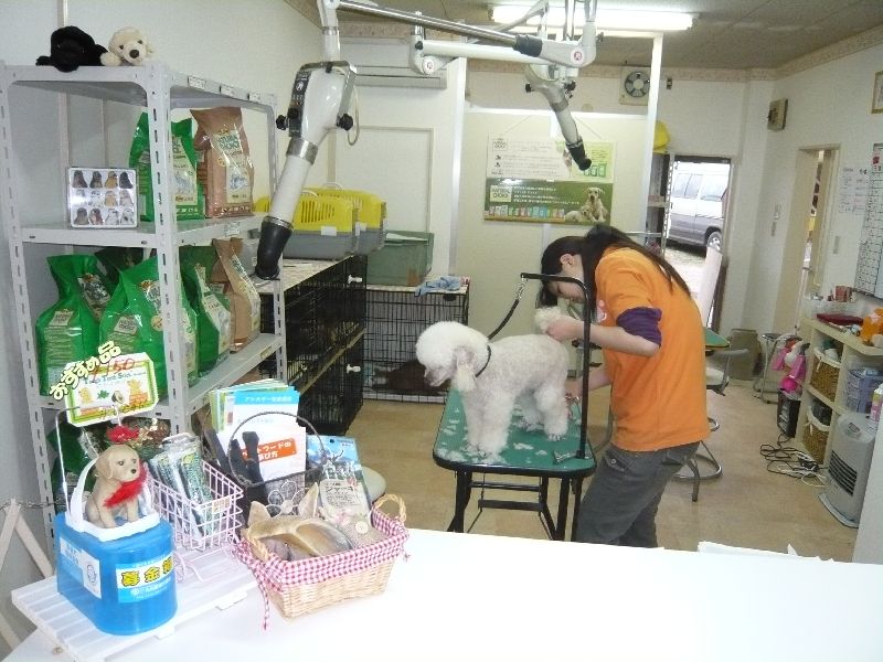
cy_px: 331
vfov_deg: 49.7
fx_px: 714
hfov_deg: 63.4
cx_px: 442
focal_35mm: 28
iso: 400
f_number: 2.8
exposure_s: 1/60
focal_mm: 4.6
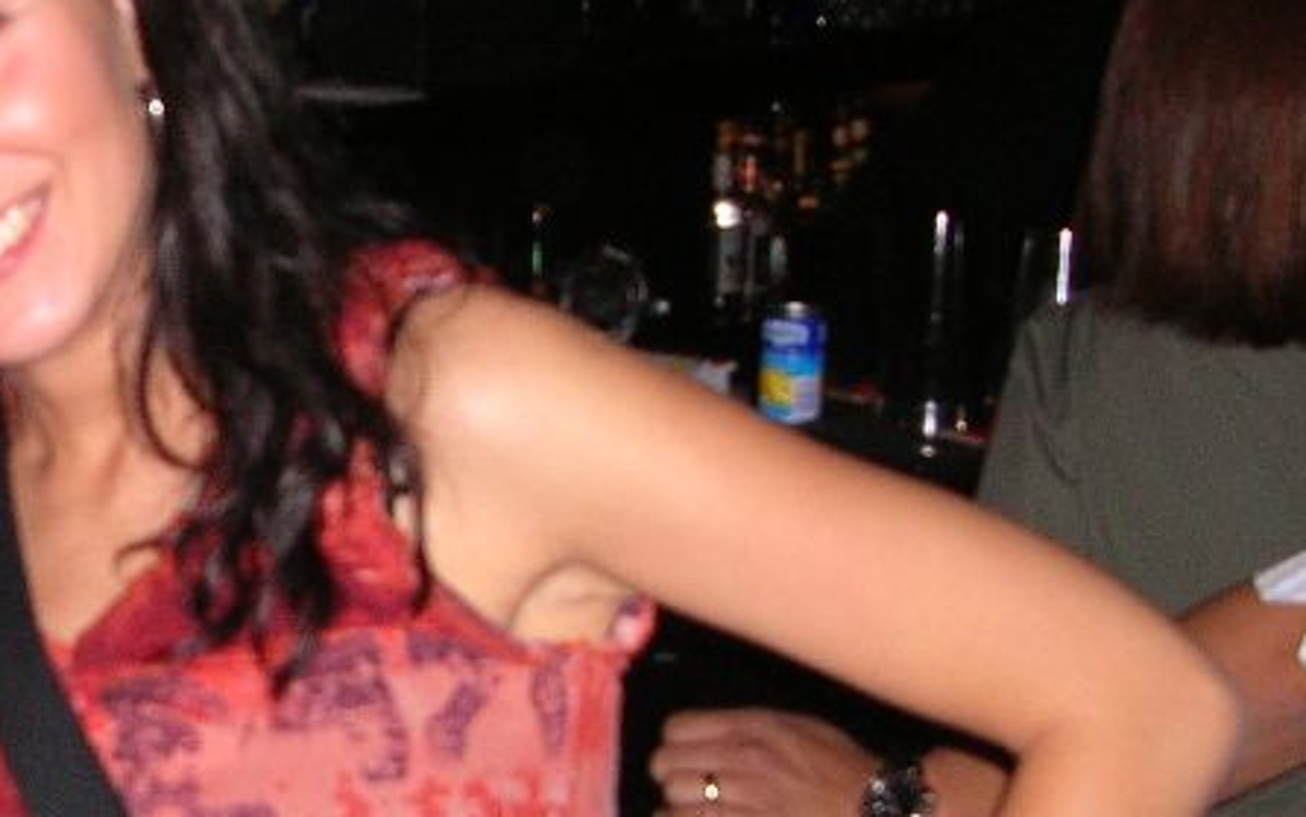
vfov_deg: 13.8
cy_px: 524
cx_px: 193
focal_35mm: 95
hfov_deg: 21.5
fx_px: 3382
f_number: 2.8
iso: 71
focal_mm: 5.8
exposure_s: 1/60.1
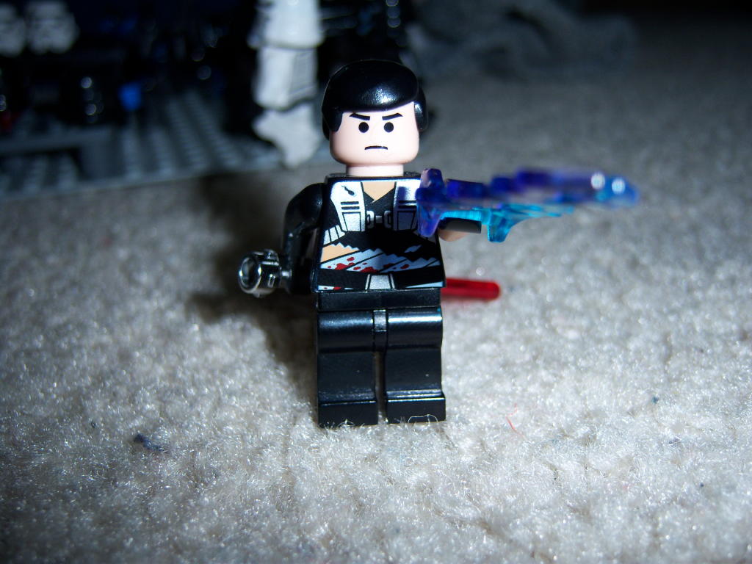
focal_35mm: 36
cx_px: 376
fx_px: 782
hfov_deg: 51.4
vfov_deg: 39.7
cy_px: 282
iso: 80
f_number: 2.8
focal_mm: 7.5
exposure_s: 1/60
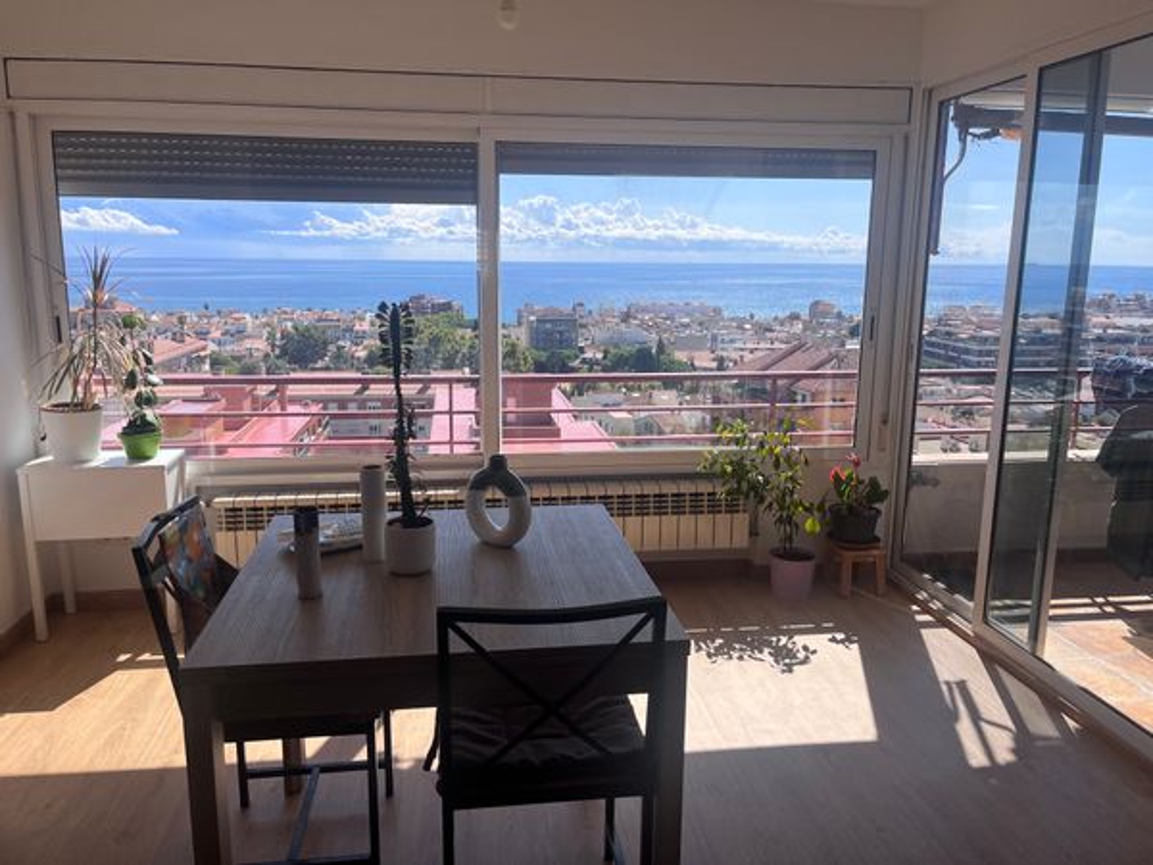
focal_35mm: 26
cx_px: 576
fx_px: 866
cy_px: 432
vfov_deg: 53.1
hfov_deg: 67.3
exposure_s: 1/1536
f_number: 1.6
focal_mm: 5.1
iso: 50
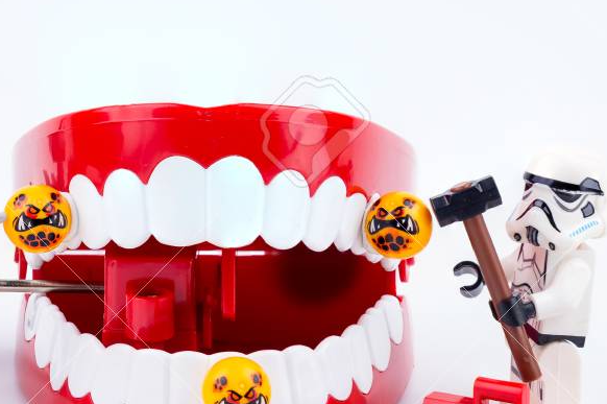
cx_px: 115
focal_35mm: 250
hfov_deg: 8.2
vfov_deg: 5.5
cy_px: 88
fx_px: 4212
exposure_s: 1/5
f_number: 11
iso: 50
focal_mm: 112
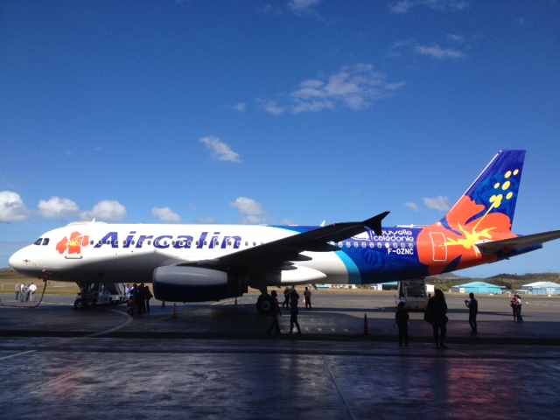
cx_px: 280
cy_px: 210
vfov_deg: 40.7
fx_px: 566
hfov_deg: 52.6
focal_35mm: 35
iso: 50
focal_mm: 4.28
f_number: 2.4
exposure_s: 1/1972
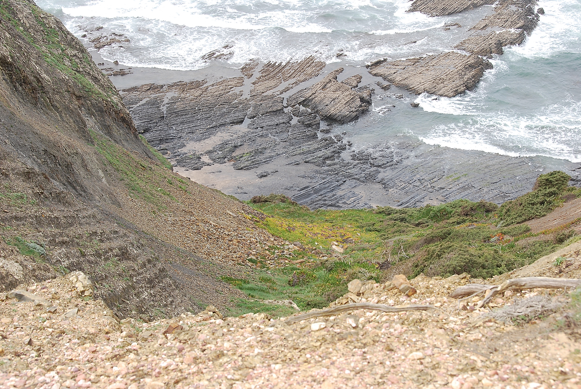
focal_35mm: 66
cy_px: 194
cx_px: 290
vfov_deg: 20.7
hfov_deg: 30.5
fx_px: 1066
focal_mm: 44
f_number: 9
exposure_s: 1/160
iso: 200
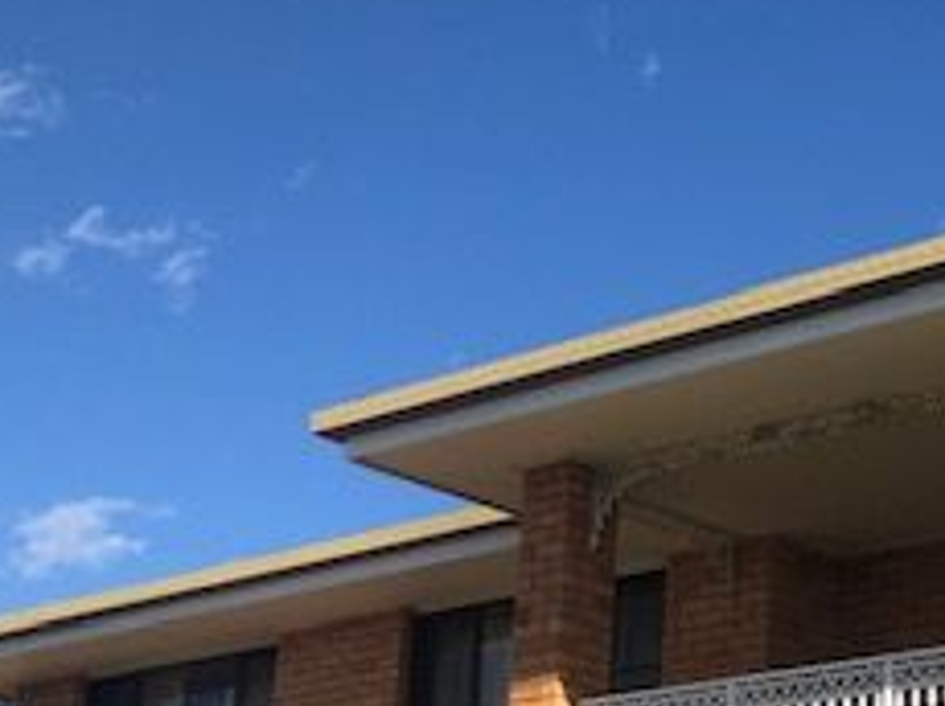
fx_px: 2127
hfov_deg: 22.9
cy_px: 792
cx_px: 1155
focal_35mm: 78
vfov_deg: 18.1
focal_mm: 4
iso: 20
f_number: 1.8
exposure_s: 1/1845
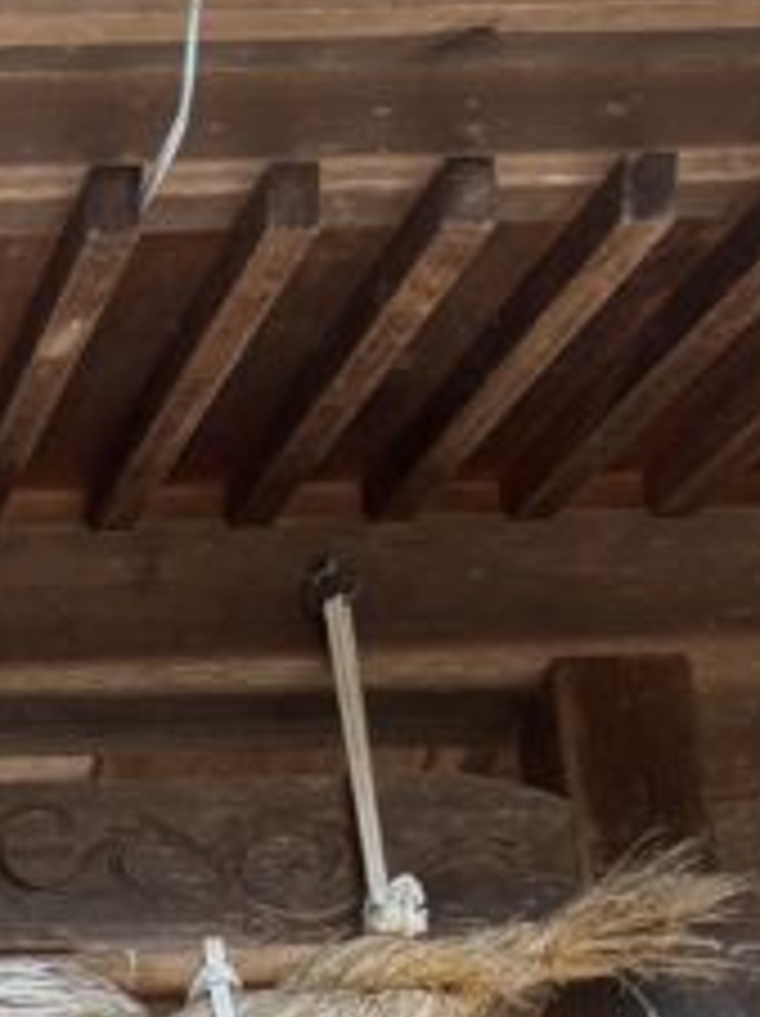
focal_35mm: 118
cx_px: -688
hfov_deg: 11.5
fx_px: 3461
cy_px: 2169
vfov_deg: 13.7
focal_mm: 5.96
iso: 50
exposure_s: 1/1155
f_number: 1.6
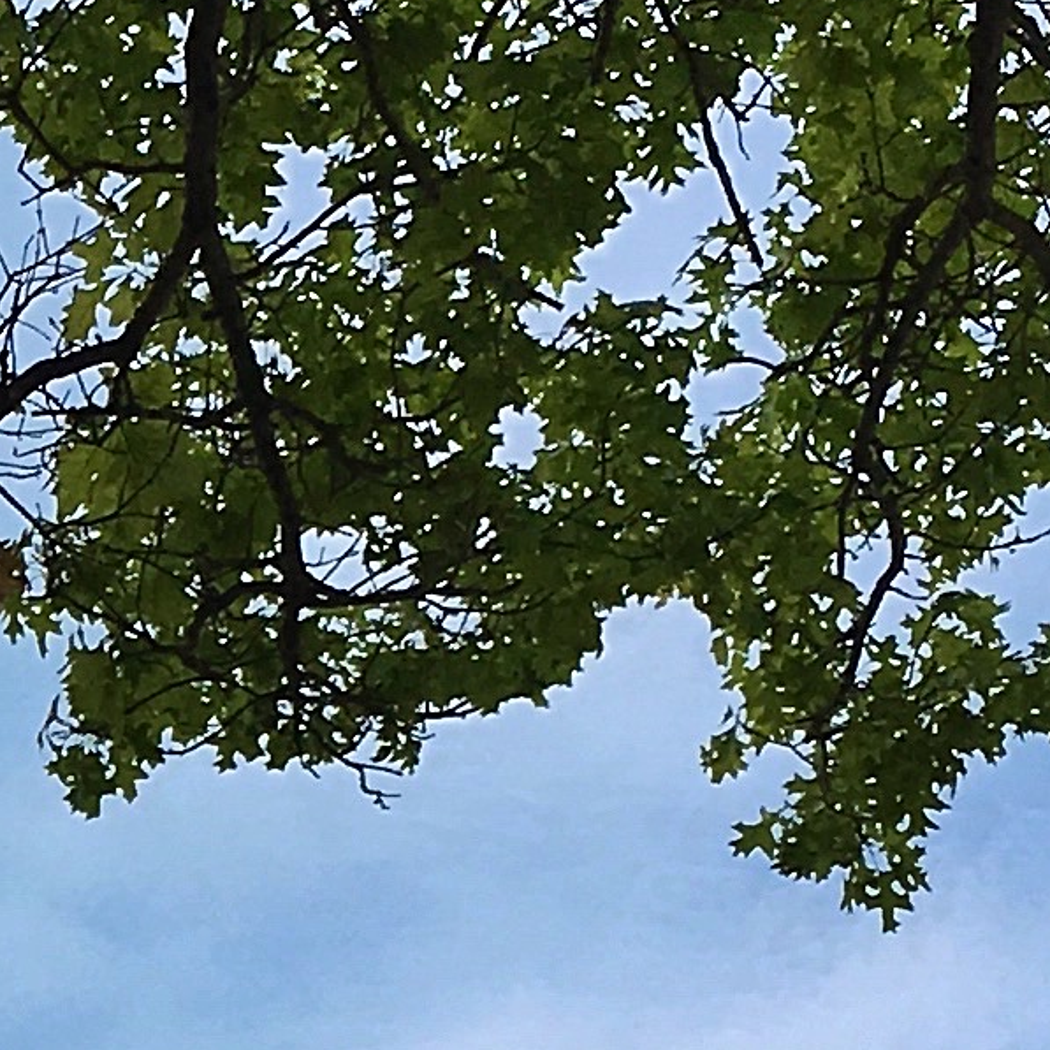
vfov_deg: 10.0
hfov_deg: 9.5
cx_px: -957
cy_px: 1127
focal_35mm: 173
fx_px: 5937
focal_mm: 4.15
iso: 25
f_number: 2.2
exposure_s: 1/1876
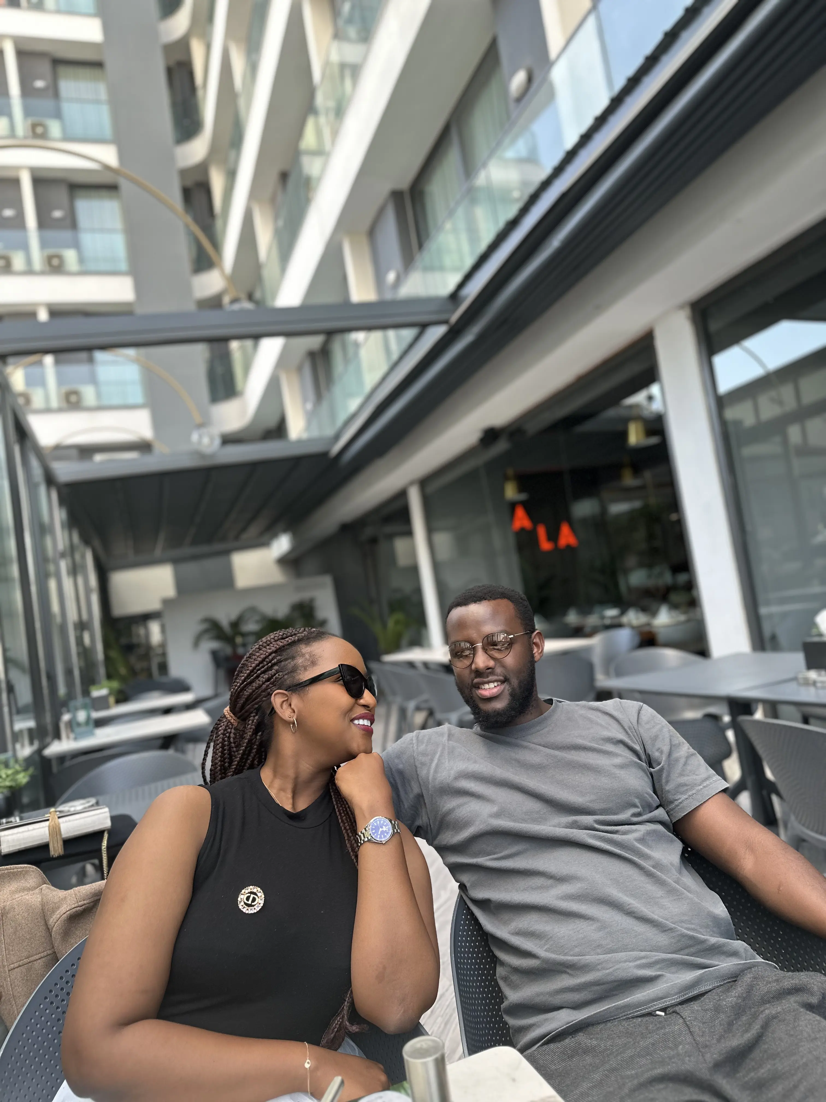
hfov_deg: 56.8
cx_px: 413
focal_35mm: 24
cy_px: 551
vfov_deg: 71.6
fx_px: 764
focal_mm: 6.86
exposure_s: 1/172
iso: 100
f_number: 1.78
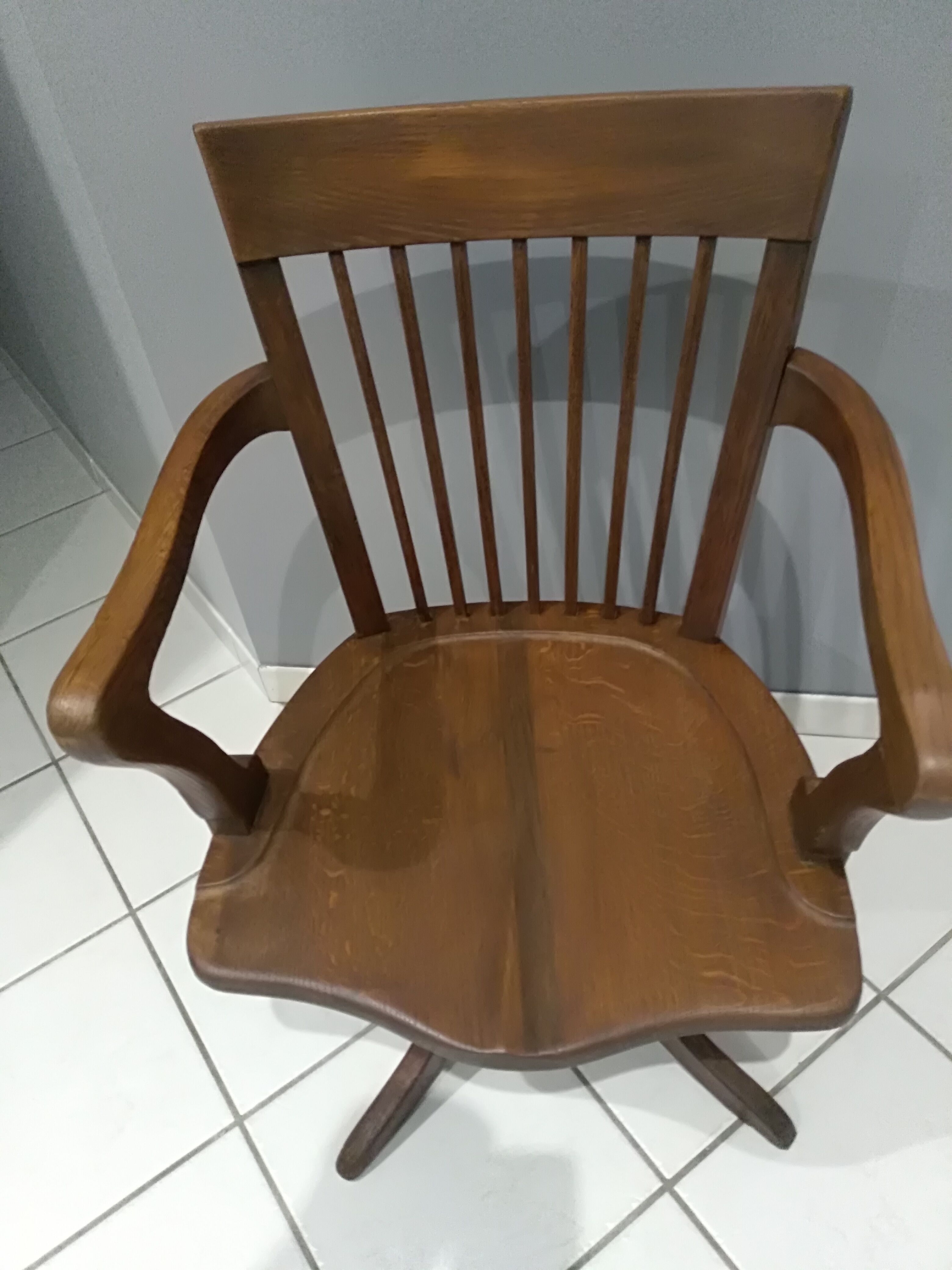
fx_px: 953
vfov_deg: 67.3
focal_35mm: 26
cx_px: 476
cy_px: 635
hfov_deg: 53.1
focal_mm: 3.54
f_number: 2
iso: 767
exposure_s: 1/14.3
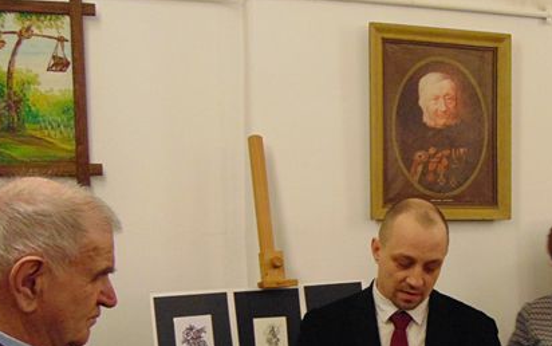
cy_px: 276
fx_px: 813
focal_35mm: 54
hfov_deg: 36.2
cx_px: 447
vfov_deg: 23.7
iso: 400
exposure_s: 1/15
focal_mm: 5.4
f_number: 3.1
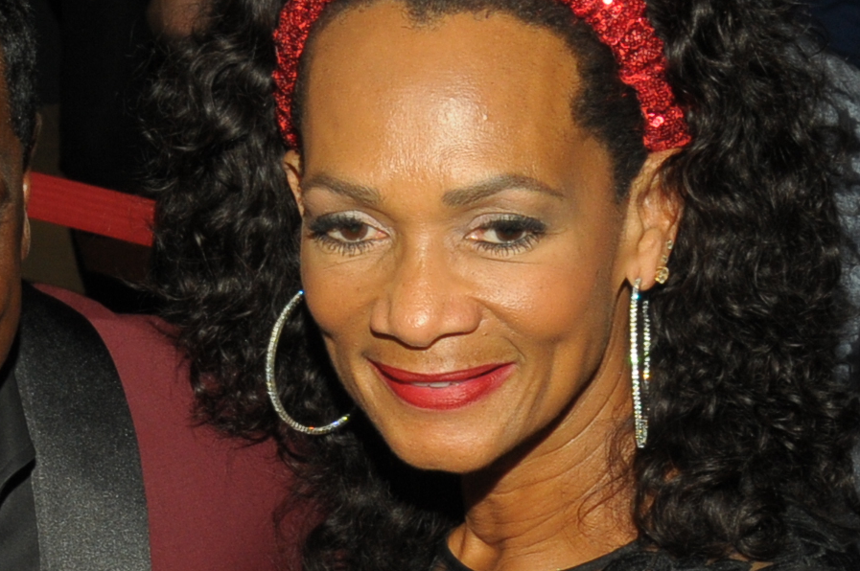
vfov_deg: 7.9
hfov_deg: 11.8
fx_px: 4104
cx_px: -49
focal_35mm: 172
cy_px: 627
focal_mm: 32
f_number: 10
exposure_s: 1/80
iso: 400
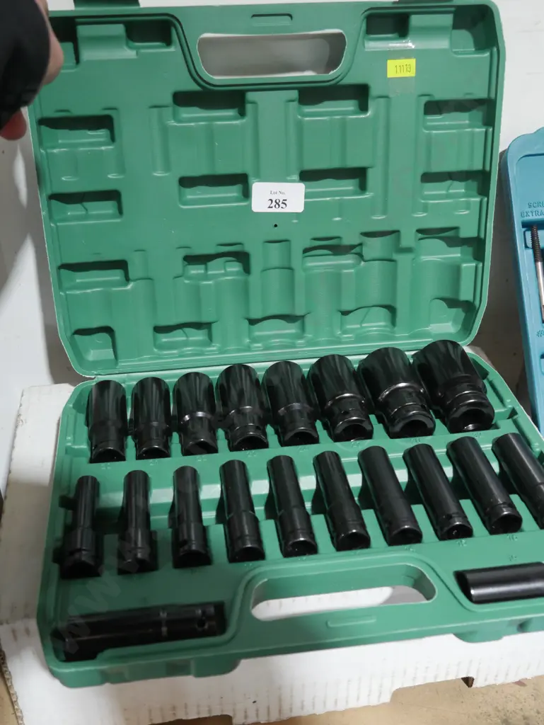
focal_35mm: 40
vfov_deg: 46.8
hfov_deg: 36.0
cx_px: 272
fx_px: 837
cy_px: 362
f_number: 4.4
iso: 1600
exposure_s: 1/60
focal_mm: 20
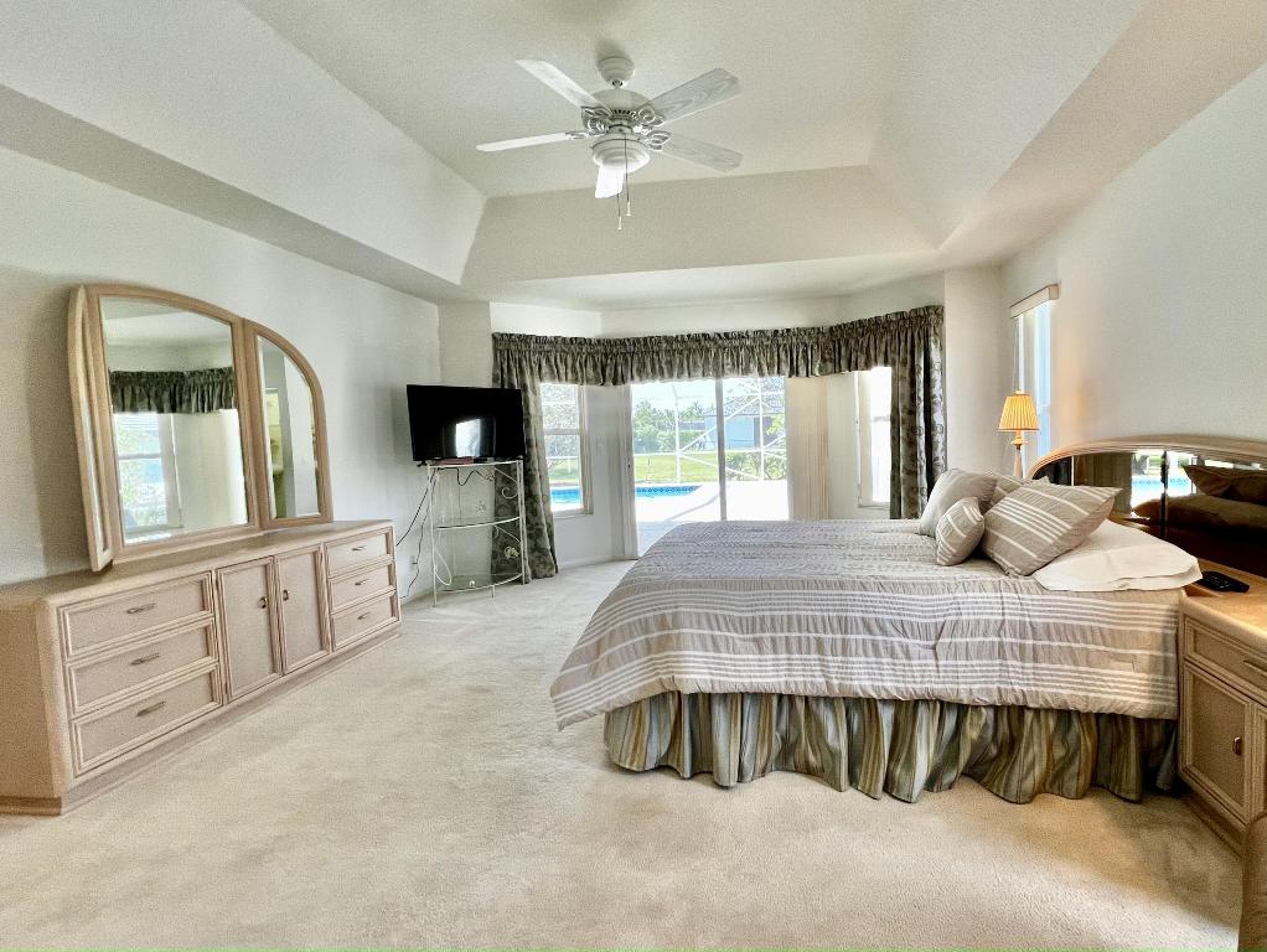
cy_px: 476
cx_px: 634
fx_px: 476
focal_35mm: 13
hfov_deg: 106.1
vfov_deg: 90.0
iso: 125
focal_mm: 1.57
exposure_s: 1/120
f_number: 1.8
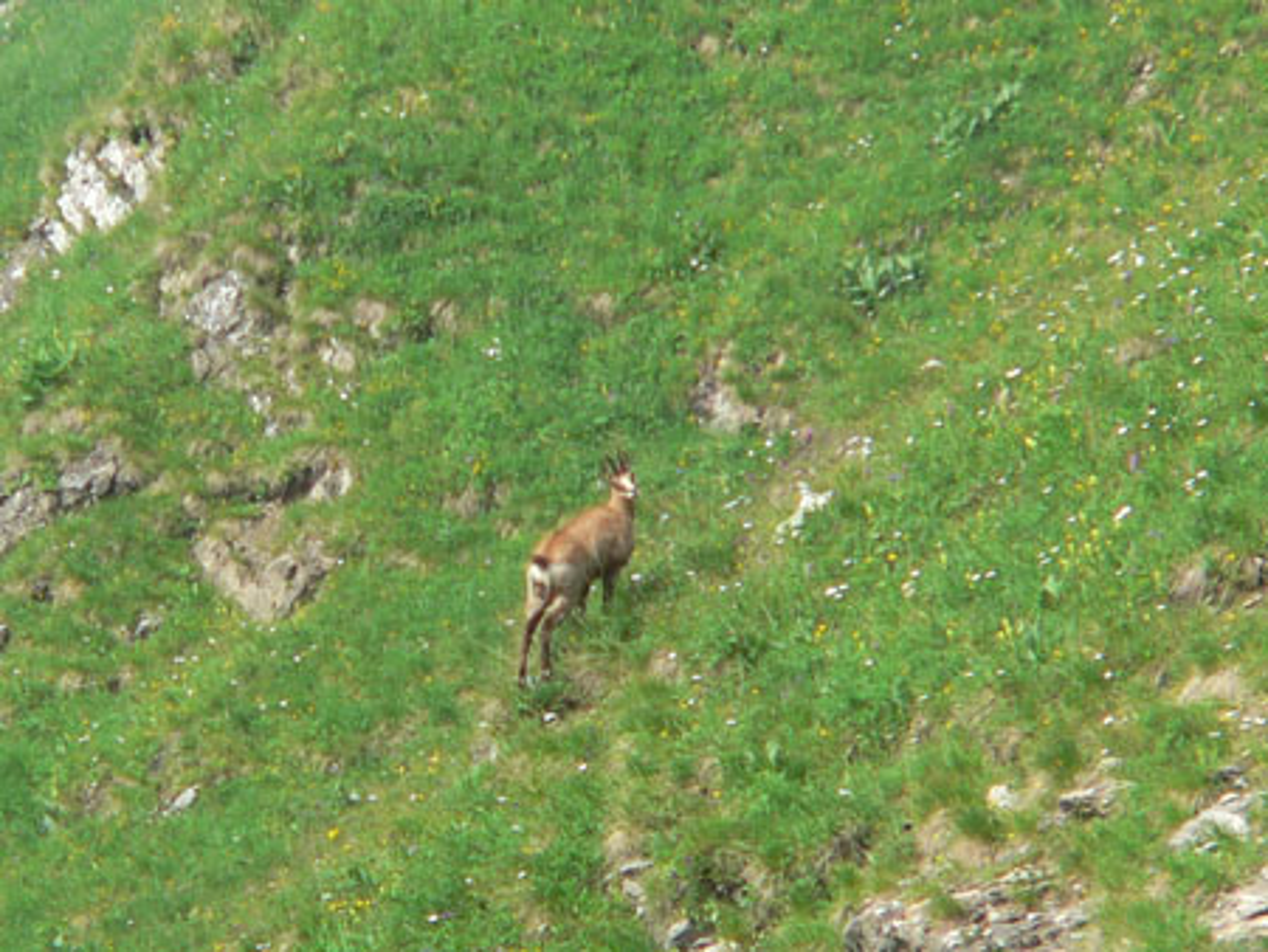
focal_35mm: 432
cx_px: 634
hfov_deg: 4.6
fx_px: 15833
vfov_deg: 3.4
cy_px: 476
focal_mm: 72
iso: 80
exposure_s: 1/400
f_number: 4
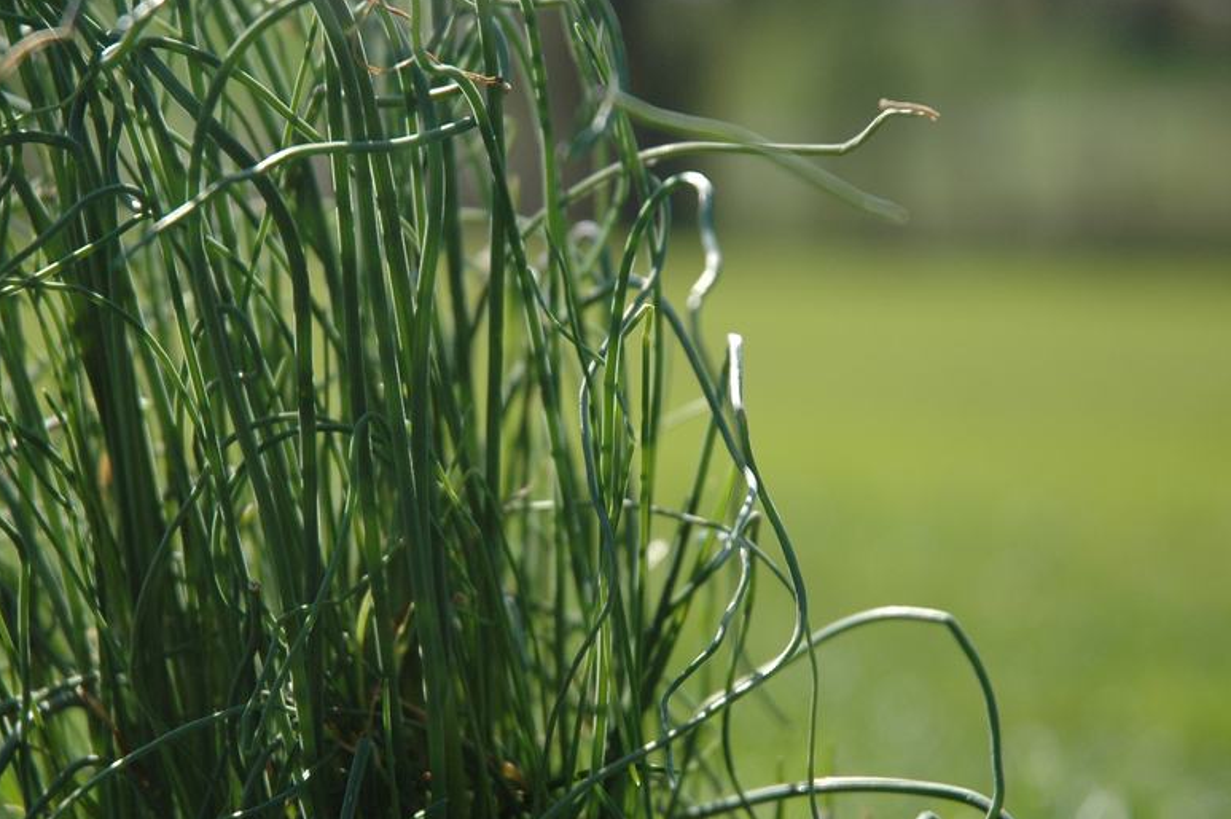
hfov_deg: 15.5
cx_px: 594
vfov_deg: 10.3
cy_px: 370
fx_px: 4533
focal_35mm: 133
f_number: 4.5
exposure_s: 1/1000
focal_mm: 65
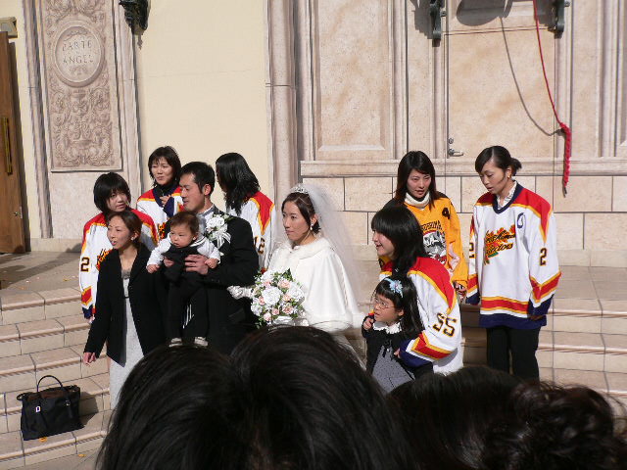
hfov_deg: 52.6
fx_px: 634
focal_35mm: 35
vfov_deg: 40.7
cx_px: 314
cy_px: 235
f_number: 5.6
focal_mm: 5.8
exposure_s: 1/640
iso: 80
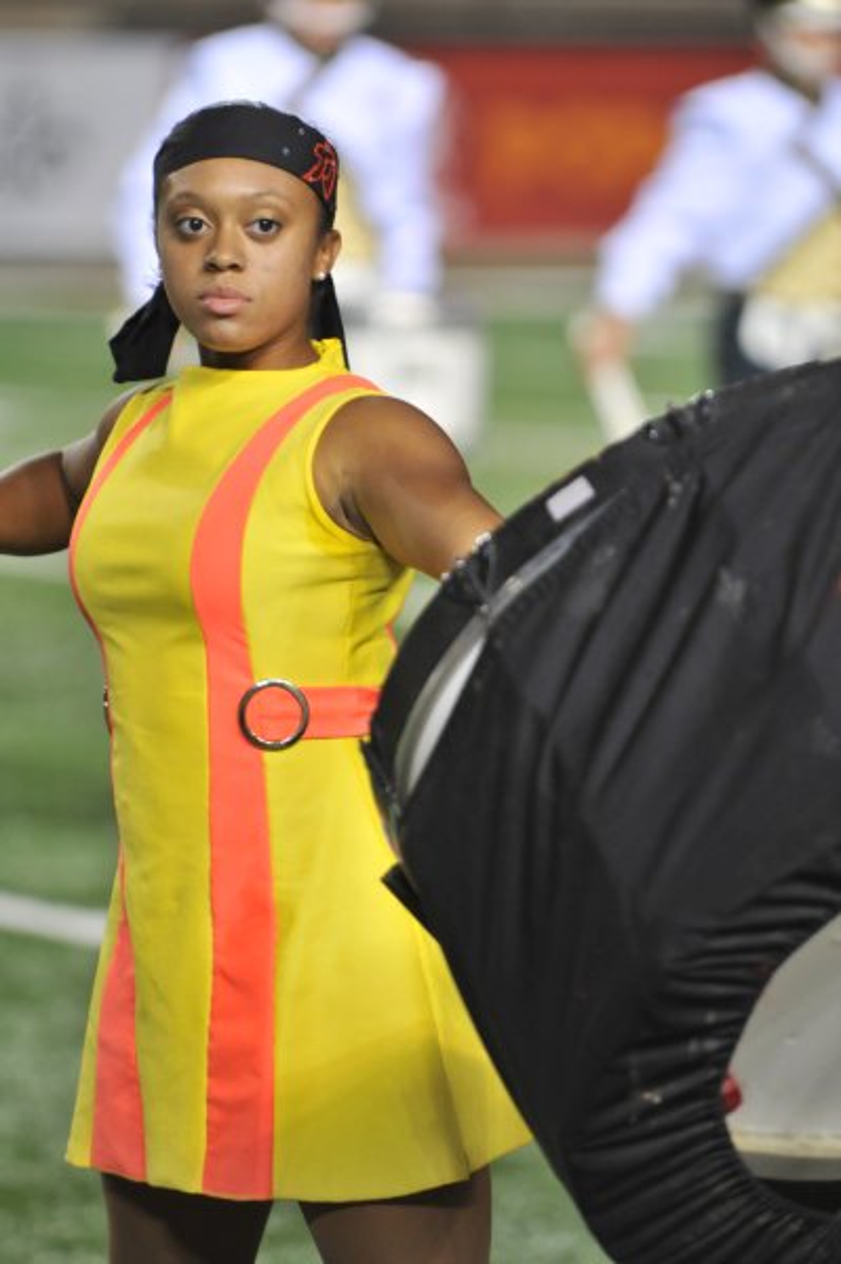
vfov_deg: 6.9
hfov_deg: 4.6
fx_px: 10530
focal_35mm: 300
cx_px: 420
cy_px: 632
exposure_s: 1/200
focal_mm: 200
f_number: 2.8
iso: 800
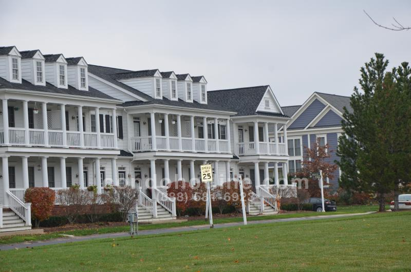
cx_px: 206
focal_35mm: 105
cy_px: 136
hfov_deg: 19.5
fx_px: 1196
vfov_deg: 13.0
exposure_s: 1/250
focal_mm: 70
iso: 400
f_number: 8
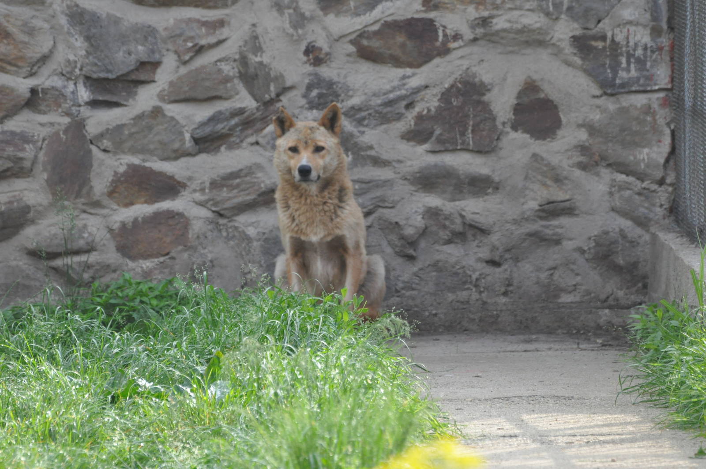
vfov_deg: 3.0
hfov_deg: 4.6
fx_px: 8815
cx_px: 353
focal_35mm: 450
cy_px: 234
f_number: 5.6
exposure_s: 1/500
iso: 1100
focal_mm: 300
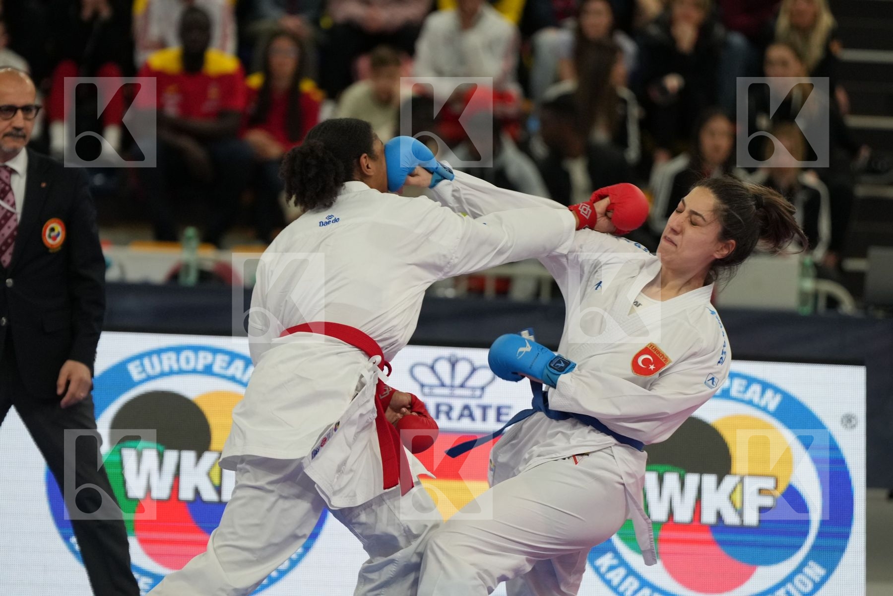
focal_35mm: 259
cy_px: 298
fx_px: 6424
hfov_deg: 8.0
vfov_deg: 5.3
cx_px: 446
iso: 2000
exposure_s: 1/1000
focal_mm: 173
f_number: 2.8
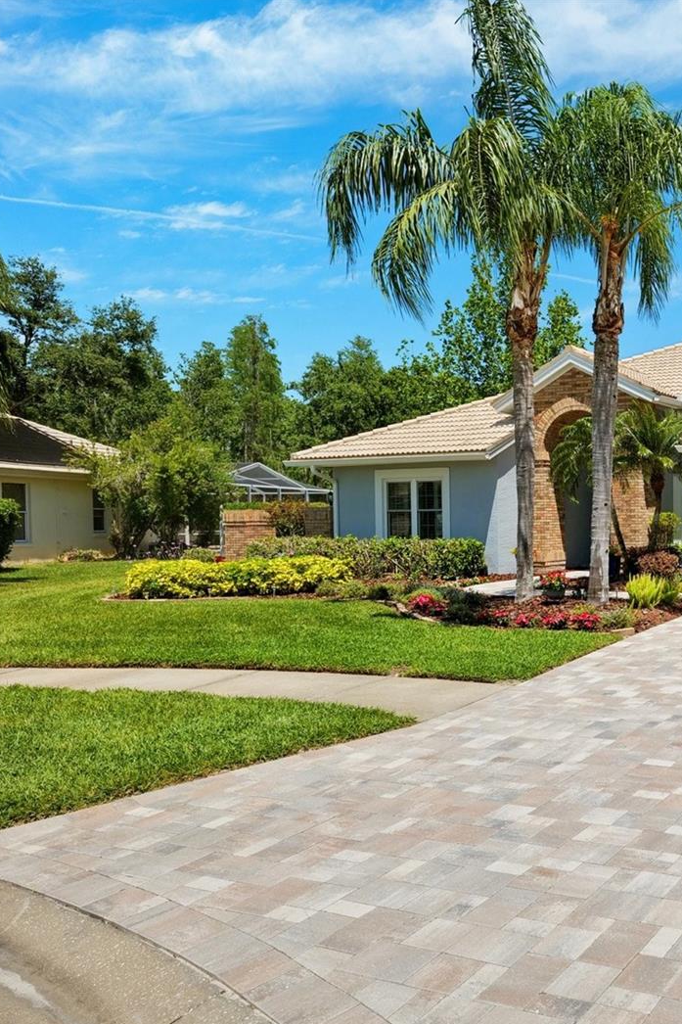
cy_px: 519
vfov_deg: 69.4
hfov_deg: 39.5
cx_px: 767
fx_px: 739
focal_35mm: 26
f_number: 8
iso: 400
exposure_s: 1/1300
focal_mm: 17
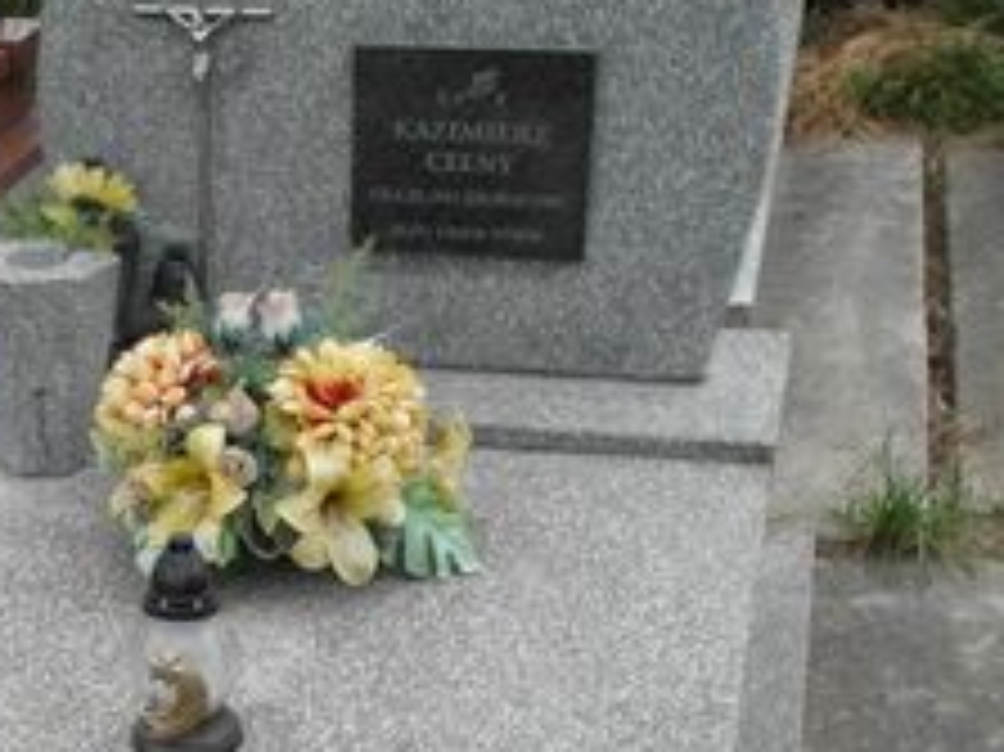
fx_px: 2000
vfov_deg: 20.3
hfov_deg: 27.4
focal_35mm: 69
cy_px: 838
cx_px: 149
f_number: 3.9
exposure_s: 1/125
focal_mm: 5.2
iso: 80
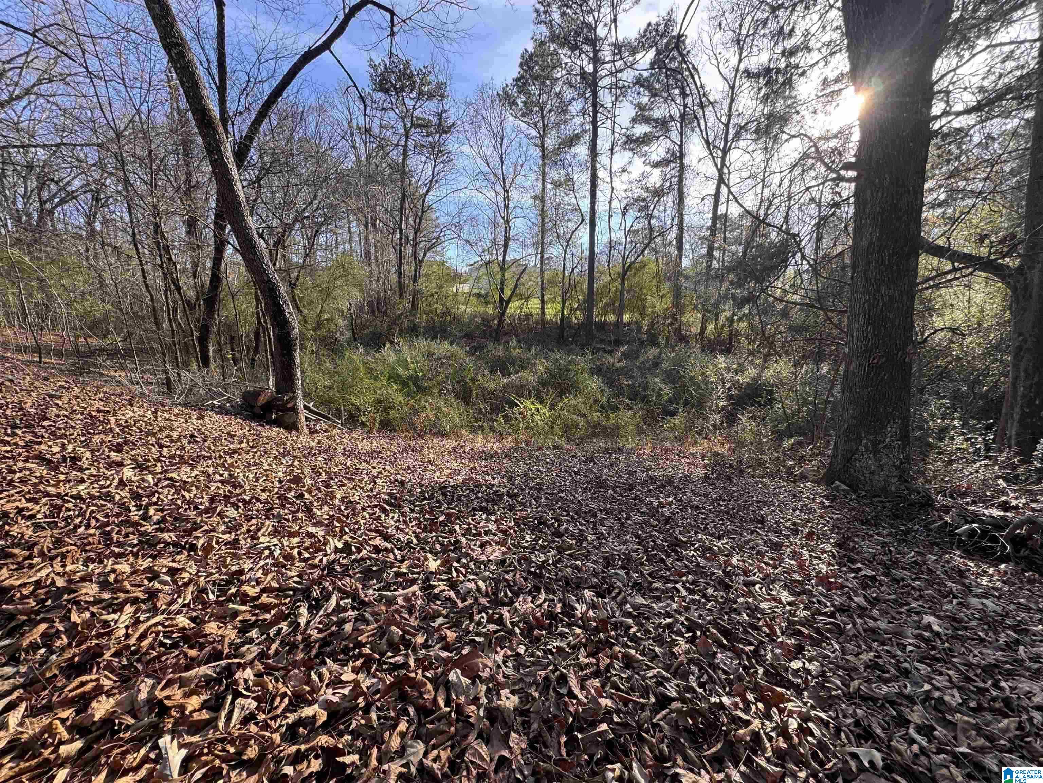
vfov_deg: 85.7
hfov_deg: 102.1
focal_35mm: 14
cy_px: 392
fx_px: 422
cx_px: 522
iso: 40
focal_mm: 2.22
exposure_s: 1/187
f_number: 2.2
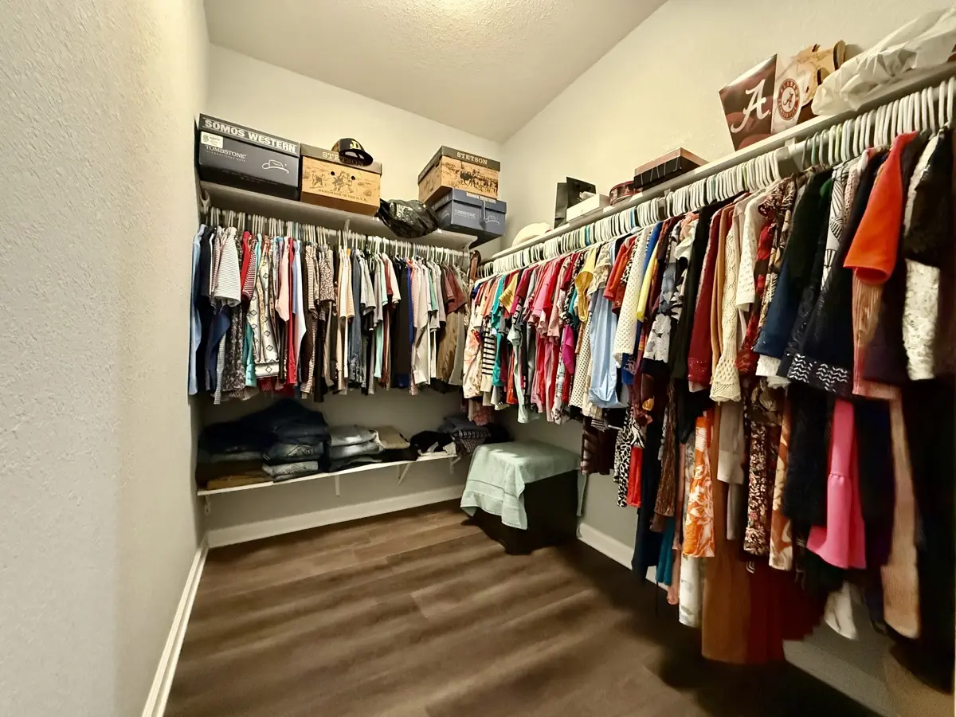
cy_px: 358
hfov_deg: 102.1
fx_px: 387
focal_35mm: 14
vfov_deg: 85.7
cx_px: 478
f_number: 2.2
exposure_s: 1/60
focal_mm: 2.22
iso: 1250
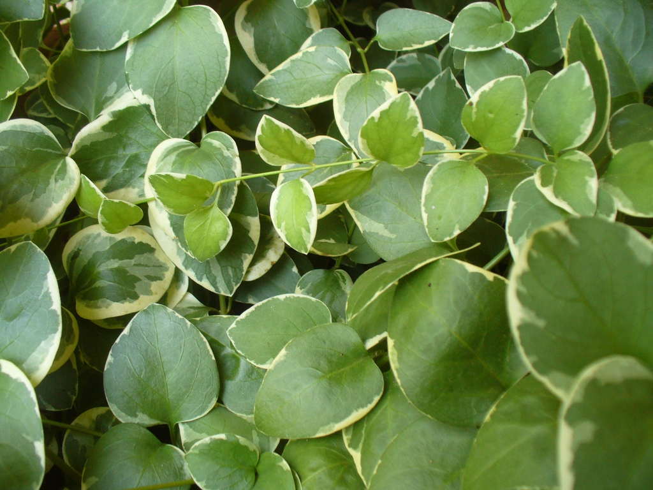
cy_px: 245
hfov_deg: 50.1
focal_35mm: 37
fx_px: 698
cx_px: 326
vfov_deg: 38.7
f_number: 2.8
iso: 125
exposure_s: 1/30
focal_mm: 6.1
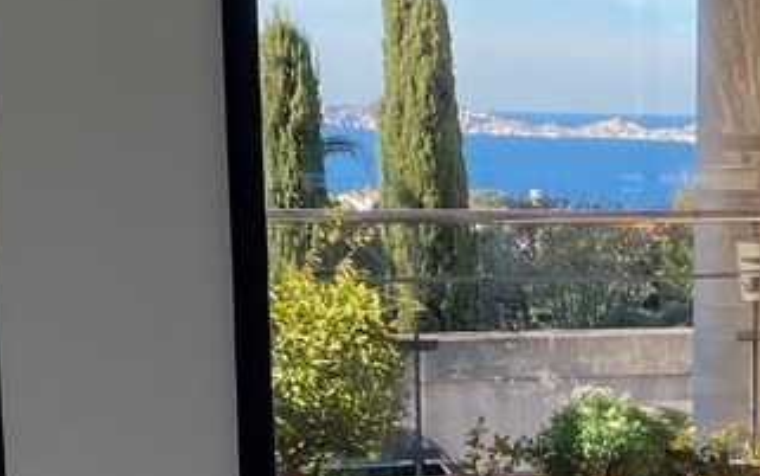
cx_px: 779
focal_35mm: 103
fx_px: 2135
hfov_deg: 19.5
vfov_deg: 12.4
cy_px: 592
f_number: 1.8
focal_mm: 4.25
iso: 32
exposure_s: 1/307
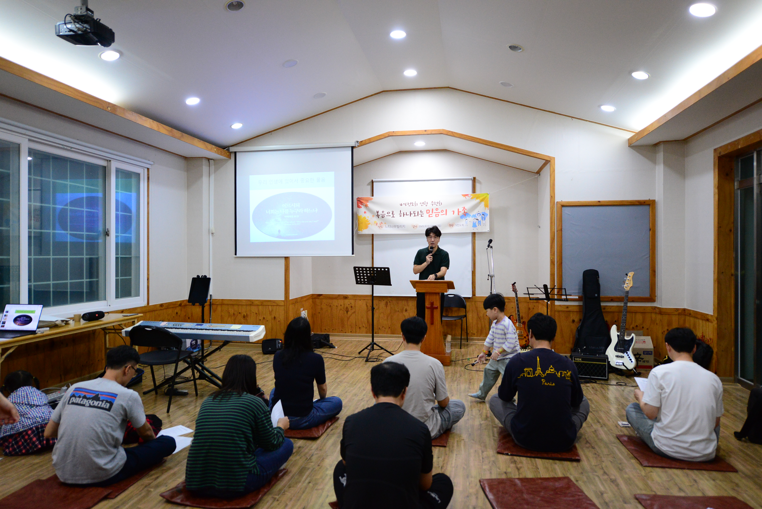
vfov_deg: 53.2
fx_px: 508
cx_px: 381
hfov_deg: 73.7
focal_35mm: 24
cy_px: 254
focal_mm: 24
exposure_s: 1/400
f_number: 2.8
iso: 3200
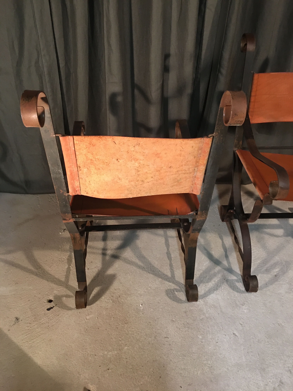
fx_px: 327
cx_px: 146
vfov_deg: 61.7
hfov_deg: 48.2
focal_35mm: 29
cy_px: 196
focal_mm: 4.15
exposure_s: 1/10
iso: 80
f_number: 2.2
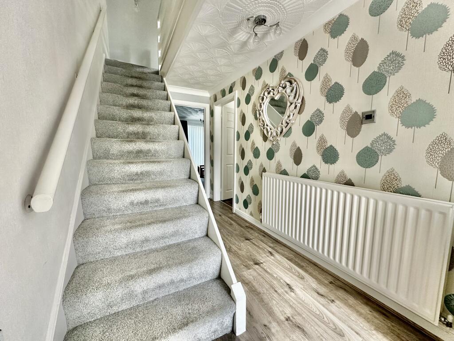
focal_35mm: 14
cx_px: 227
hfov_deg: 102.1
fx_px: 184
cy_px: 170
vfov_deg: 85.7
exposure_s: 1/99
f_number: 2.2
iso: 160
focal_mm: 2.22
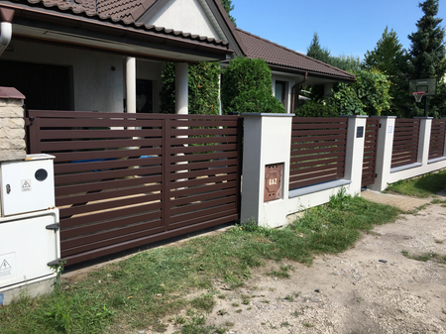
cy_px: 167
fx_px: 373
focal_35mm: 29
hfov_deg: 61.7
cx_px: 223
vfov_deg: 48.2
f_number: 2.2
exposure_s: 1/1068
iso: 25
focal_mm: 4.15
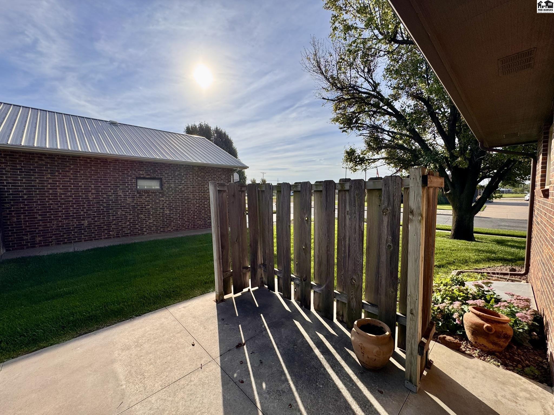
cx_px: 277
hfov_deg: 102.1
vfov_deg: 85.7
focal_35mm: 14
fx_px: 224
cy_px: 208
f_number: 2.2
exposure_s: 1/2985
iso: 50
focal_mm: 2.22
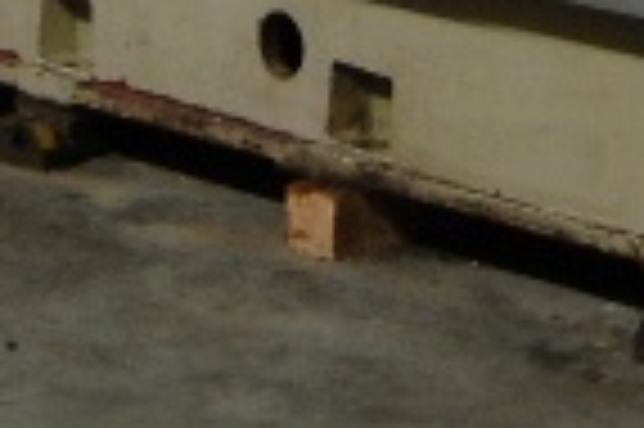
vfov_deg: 6.4
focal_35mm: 194
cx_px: 216
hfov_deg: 10.6
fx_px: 3466
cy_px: -939
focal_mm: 18
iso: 720
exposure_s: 1/30
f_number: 3.5
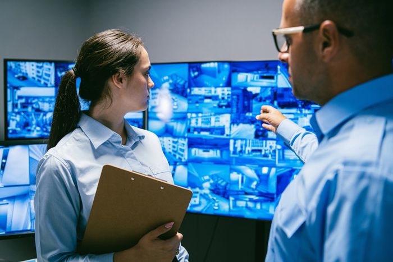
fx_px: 382
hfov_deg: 54.4
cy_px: 131
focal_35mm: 35
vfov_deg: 37.9
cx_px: 196
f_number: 2.5
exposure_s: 1/125
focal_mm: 35
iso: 800
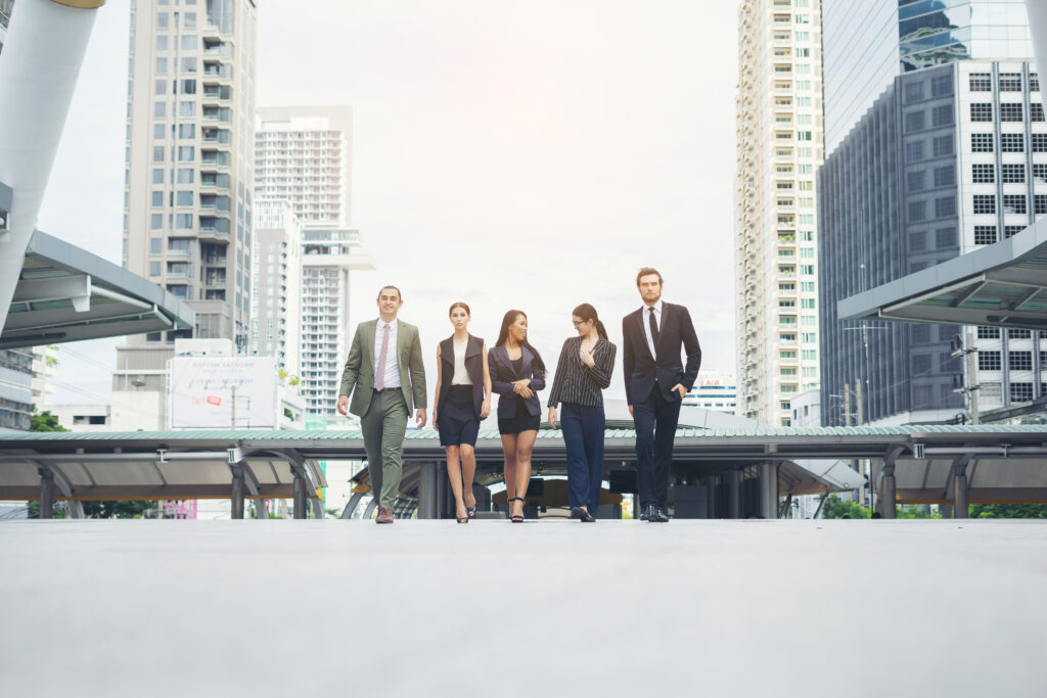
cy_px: 349
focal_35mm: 50
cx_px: 524
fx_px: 1454
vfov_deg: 27.0
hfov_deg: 39.6
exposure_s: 1/400
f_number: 3.5
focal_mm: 50
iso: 100
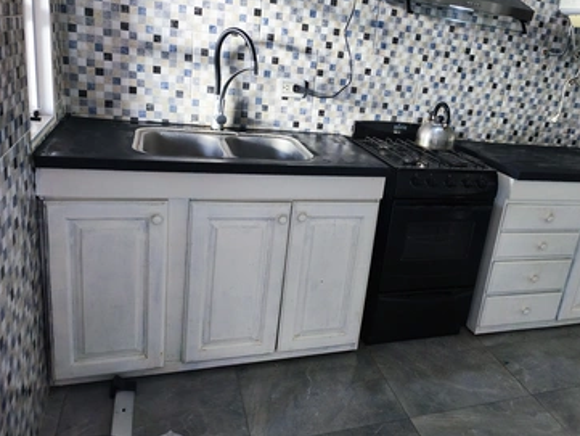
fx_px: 469
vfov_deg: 49.6
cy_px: 190
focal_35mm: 28
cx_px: 352
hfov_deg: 62.8
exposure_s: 1/50
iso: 500
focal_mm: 6.14
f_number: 1.65
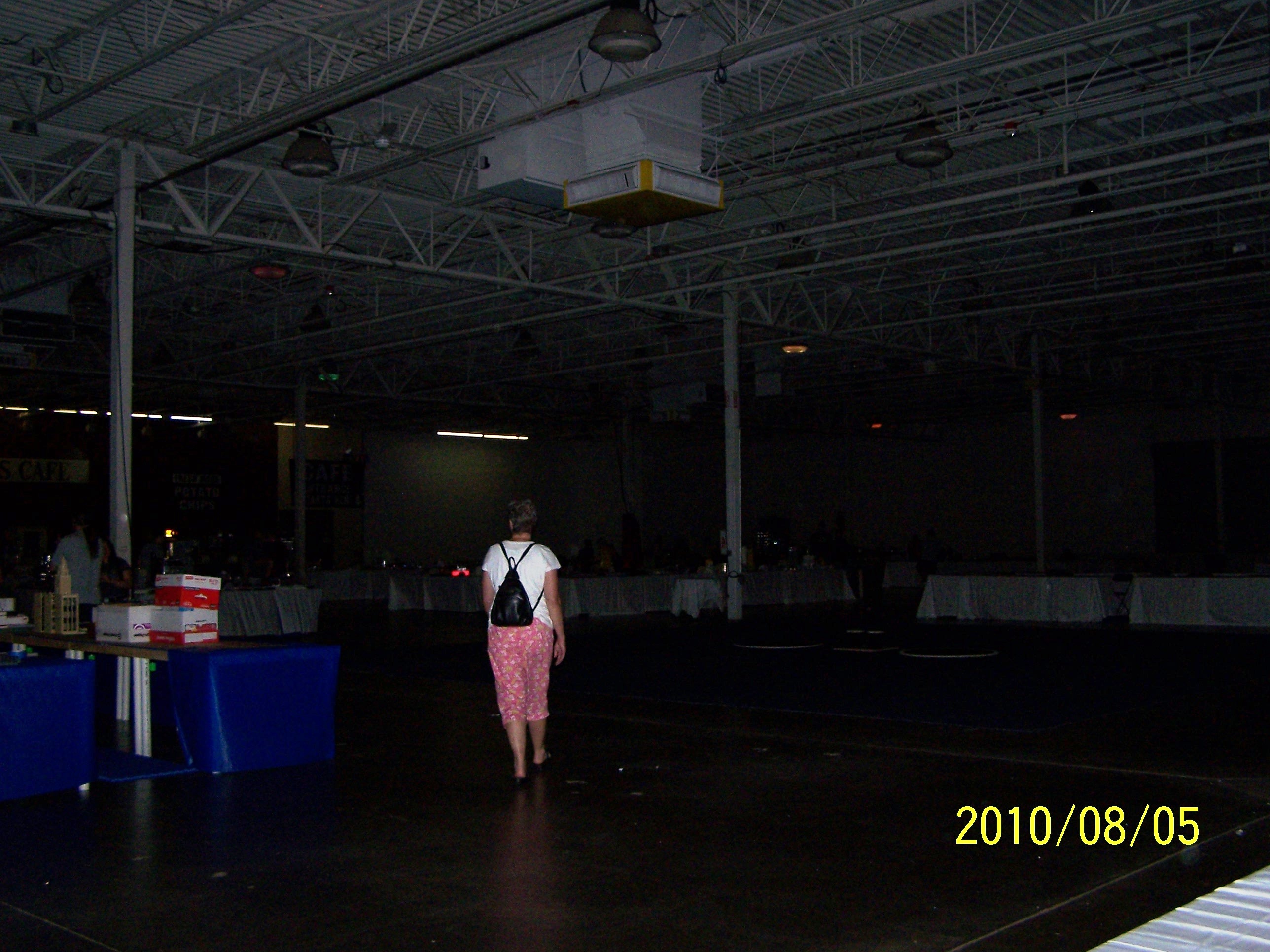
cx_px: 635
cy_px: 476
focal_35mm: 38
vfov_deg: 37.7
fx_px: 1394
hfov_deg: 49.0
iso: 140
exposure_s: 1/60
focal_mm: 6.3
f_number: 2.8
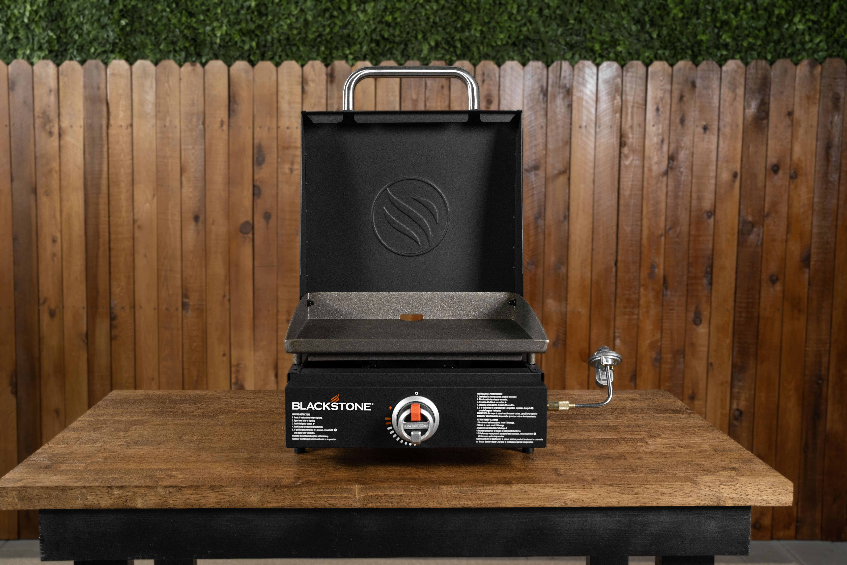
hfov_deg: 51.9
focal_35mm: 37
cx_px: 424
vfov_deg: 35.9
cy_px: 282
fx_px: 870
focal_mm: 37
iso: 1250
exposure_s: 1/100
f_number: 6.3
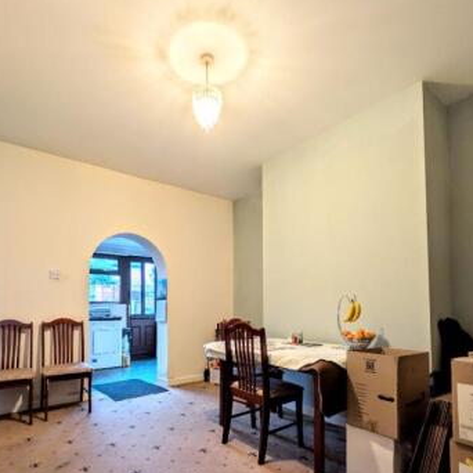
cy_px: 294
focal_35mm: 18
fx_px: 278
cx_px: 217
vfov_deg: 79.3
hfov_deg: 80.6
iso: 54
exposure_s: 1/16.8
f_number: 1.7
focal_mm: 2.02
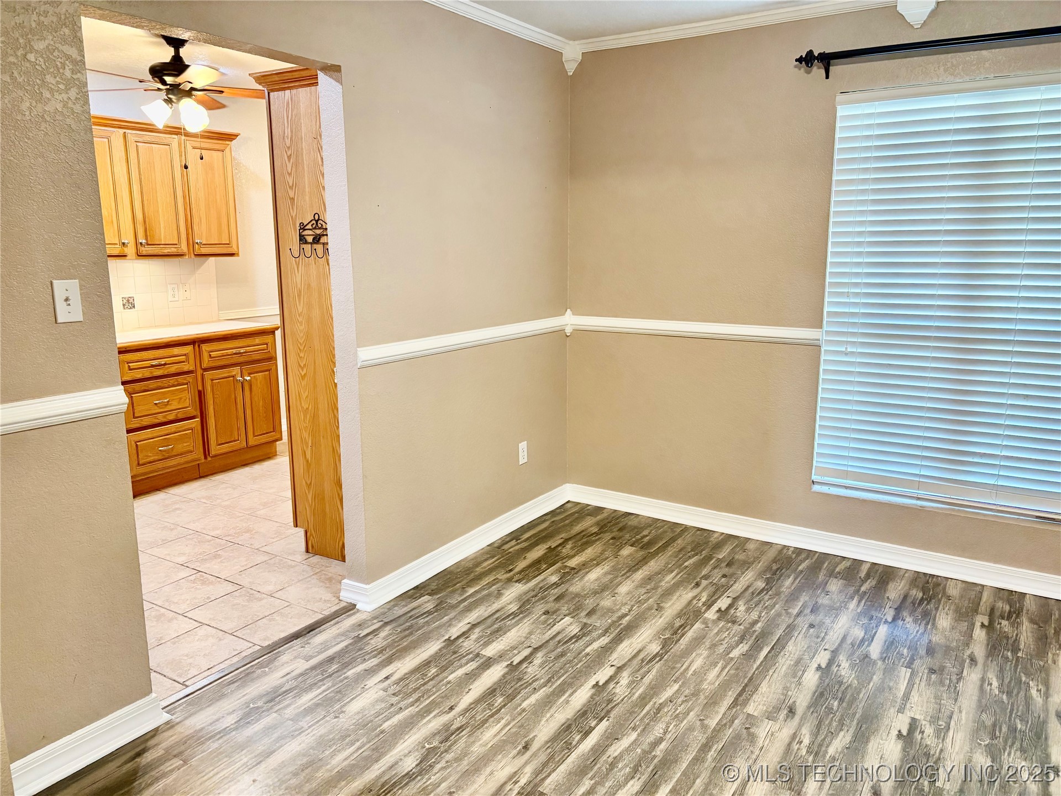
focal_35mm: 26
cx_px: 530
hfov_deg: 67.3
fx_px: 797
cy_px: 398
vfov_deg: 53.1
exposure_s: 1/60
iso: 200
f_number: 1.6
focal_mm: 5.96
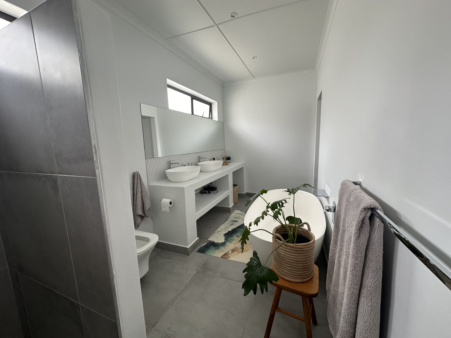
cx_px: 226
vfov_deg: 85.7
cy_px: 169
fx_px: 182
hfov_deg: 102.1
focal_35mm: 14
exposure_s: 1/99
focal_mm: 2.22
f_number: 2.2
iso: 80
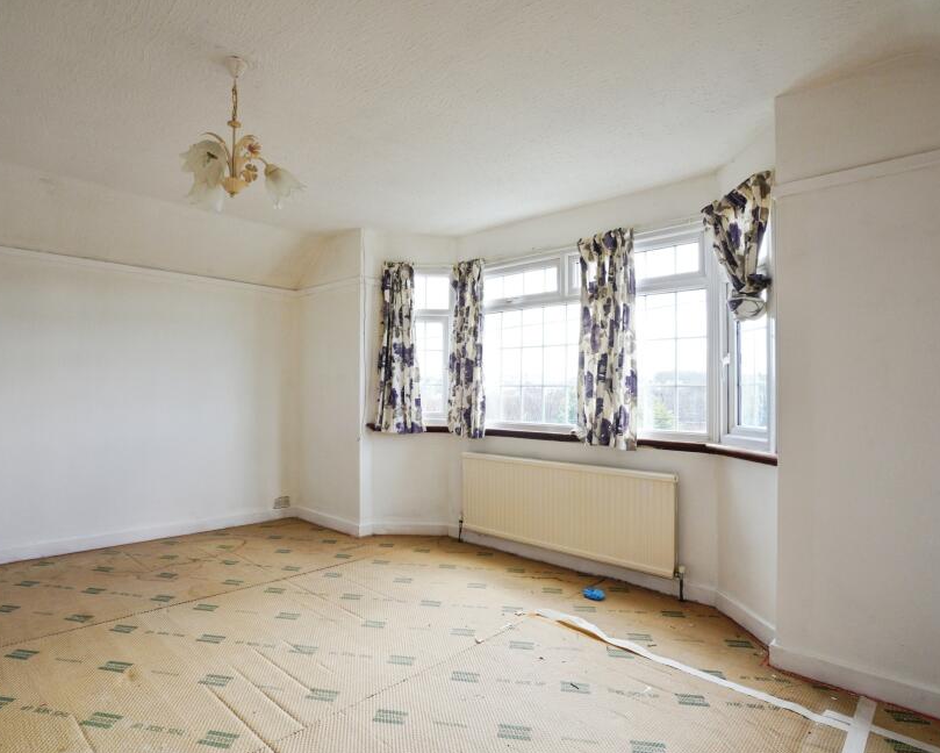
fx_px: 529
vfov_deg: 70.9
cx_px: 430
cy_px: 392
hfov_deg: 83.1
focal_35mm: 19
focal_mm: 16
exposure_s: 1/80
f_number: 9
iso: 800
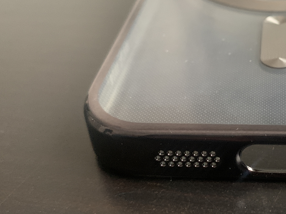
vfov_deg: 26.0
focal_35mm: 56
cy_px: 75
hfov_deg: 32.5
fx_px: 463
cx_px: 261
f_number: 1.8
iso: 500
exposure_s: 1/30
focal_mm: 4.25
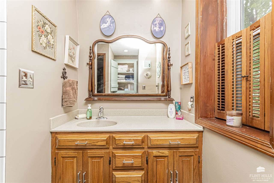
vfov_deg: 77.3
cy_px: 92
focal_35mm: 15
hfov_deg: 100.4
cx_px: 137
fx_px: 114
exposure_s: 1/60
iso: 1250
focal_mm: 10
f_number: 14
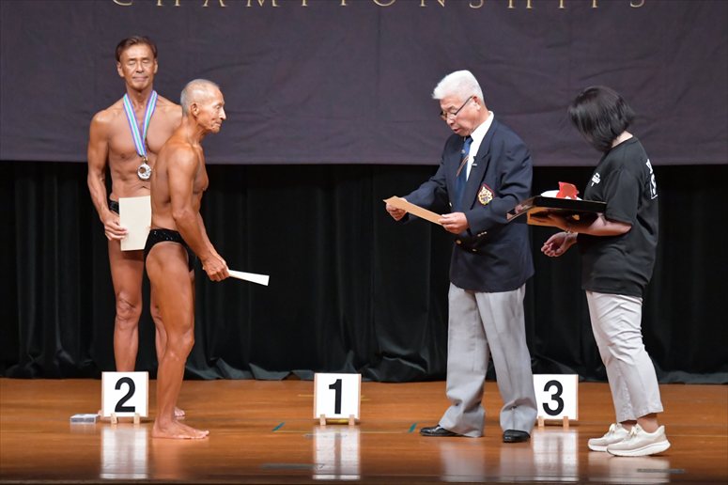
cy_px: 242
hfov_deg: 8.1
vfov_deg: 5.4
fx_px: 5154
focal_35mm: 255
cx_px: 364
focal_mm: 170
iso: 6400
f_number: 5.6
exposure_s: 1/400
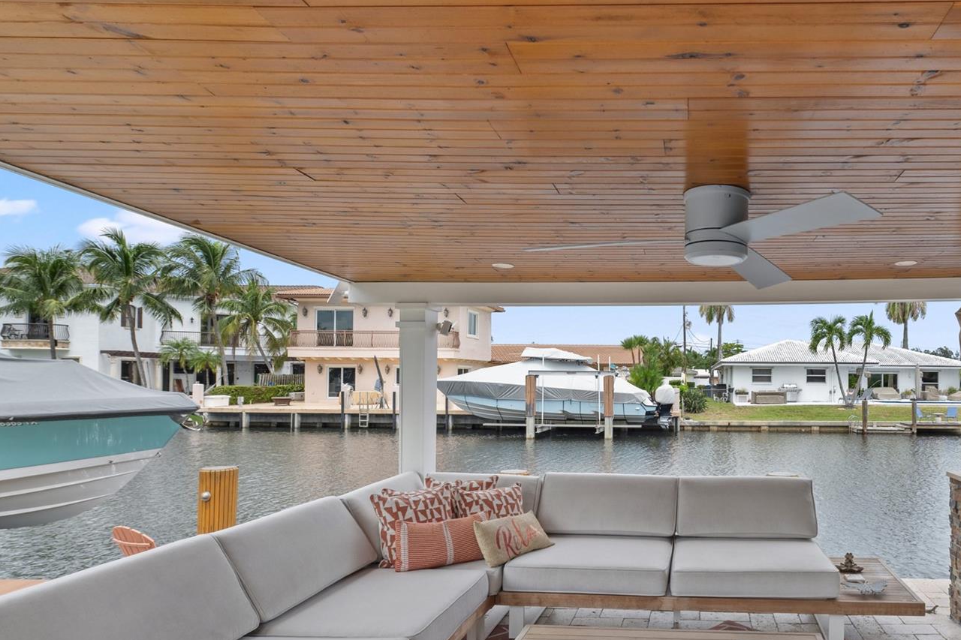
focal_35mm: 24
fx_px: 641
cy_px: 376
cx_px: 683
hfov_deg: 70.3
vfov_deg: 52.8
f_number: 7.1
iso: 250
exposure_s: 1/640
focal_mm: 15
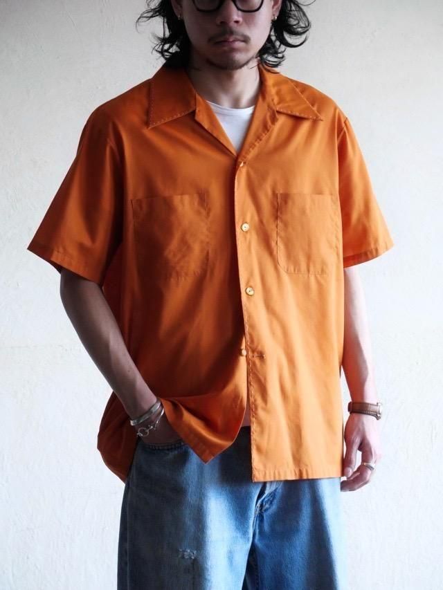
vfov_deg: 16.4
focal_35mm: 120
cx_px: 222
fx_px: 2047
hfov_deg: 12.4
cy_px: 295
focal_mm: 60
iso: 3200
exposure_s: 1/125
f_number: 4
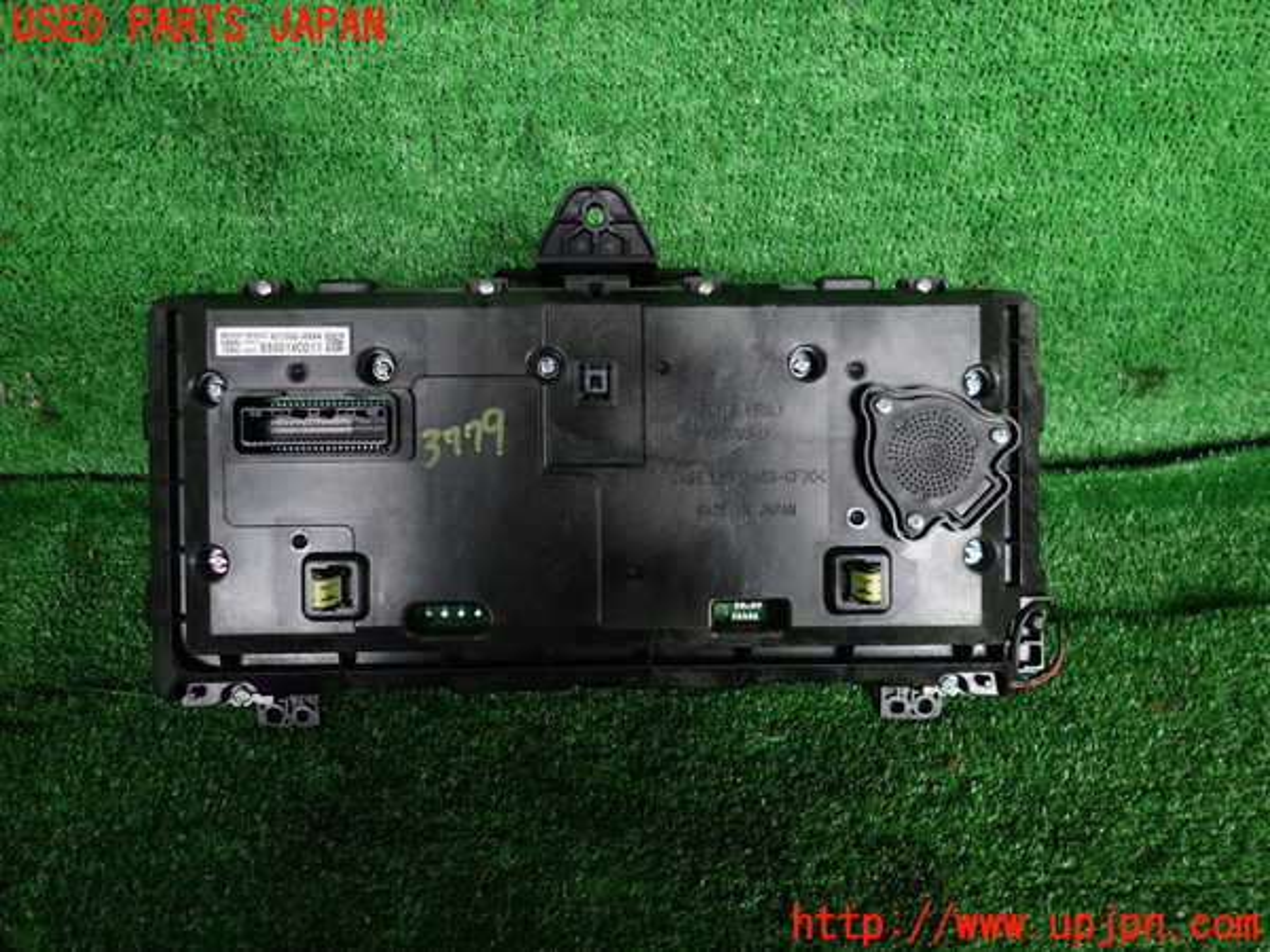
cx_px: 635
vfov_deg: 54.9
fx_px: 917
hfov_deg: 69.4
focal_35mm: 25
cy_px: 476
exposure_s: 1/60
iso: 200
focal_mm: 4.5
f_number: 2
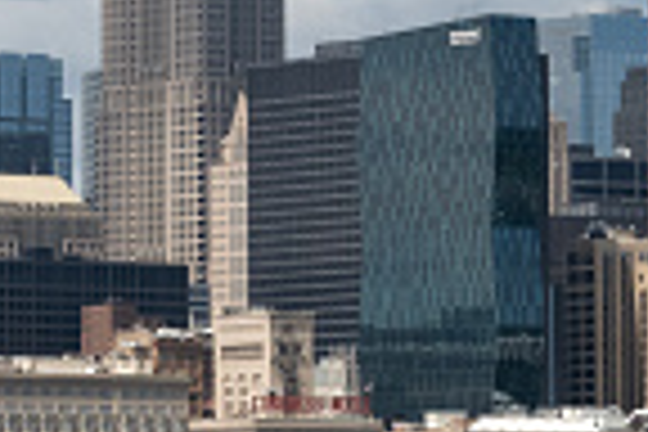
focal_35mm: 430
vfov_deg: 3.2
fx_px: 7739
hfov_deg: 4.8
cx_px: 122
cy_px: -68
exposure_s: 1/1250
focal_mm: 38.13
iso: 400
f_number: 8
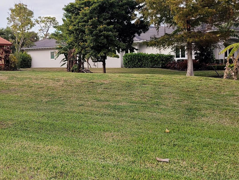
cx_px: 45
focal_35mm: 50
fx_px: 345
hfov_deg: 36.8
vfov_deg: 28.9
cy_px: 57
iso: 40
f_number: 1.8
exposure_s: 1/730
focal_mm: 5.4
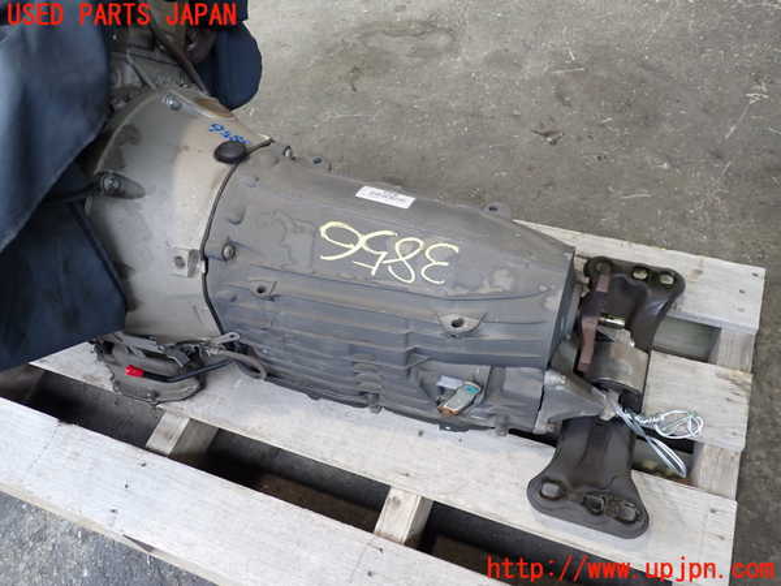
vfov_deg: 46.8
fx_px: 677
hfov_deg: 60.0
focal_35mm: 30
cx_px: 390
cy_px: 293
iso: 200
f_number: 2.3
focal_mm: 5.4
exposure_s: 1/30
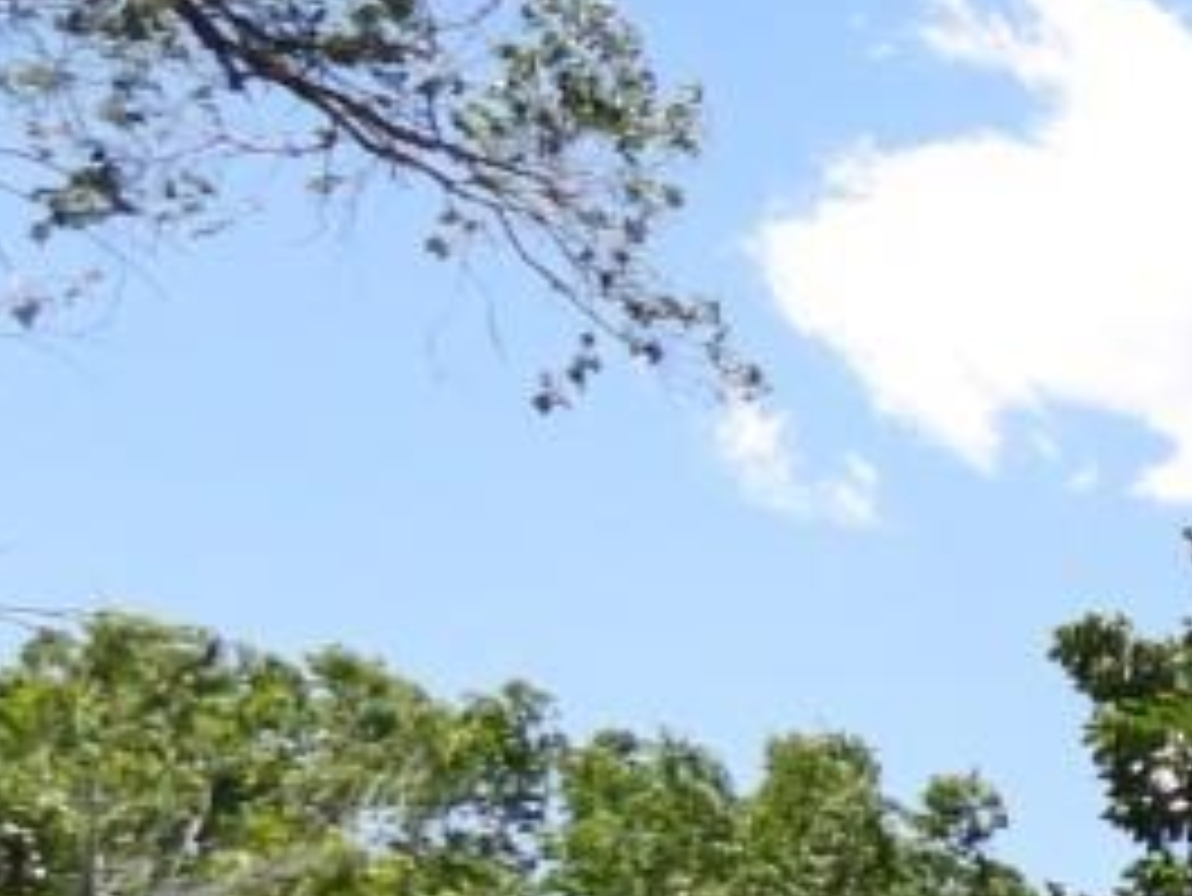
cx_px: 3437
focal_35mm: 145
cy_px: 1310
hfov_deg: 10.3
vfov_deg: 9.9
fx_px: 4995
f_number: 2.8
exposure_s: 1/1000
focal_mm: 4.3
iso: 100
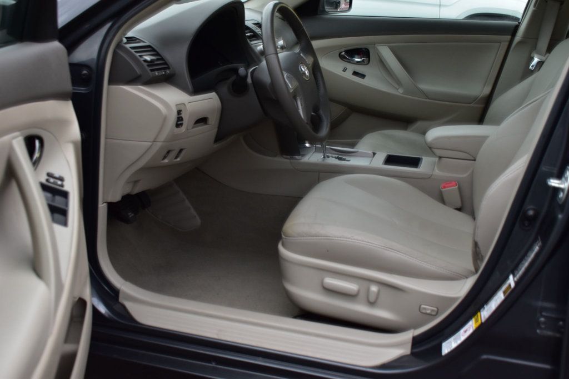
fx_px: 687
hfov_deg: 45.0
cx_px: 284
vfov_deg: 30.8
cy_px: 190
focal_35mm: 44
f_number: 6.3
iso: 640
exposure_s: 1/15
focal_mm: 29
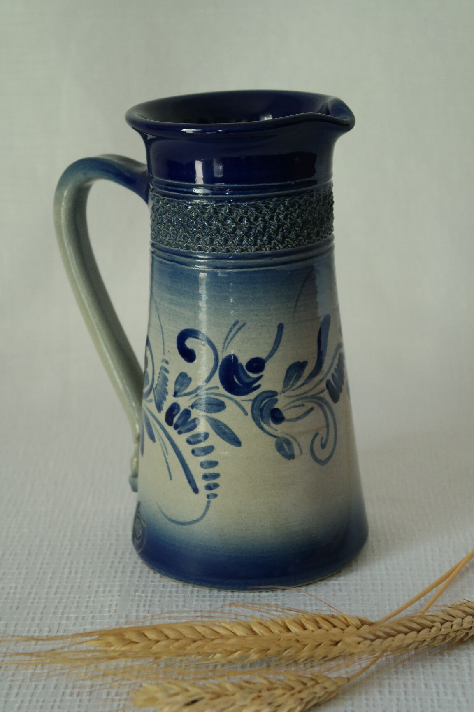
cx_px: 237
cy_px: 356
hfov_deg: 17.7
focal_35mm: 77
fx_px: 1521
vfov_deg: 26.3
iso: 800
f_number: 5.6
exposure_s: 1/30
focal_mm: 50
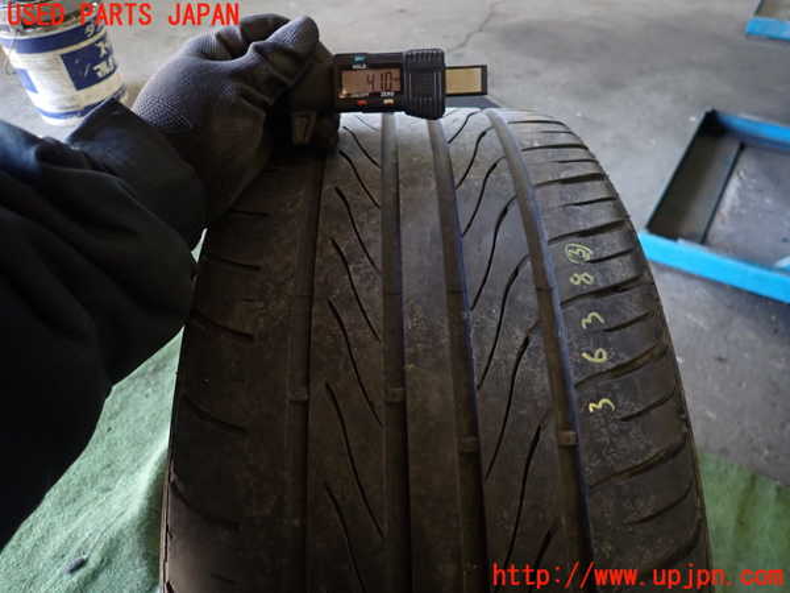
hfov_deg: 69.4
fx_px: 571
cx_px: 395
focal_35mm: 25
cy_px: 296
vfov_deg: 54.9
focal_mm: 4.5
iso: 250
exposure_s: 1/30
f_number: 2
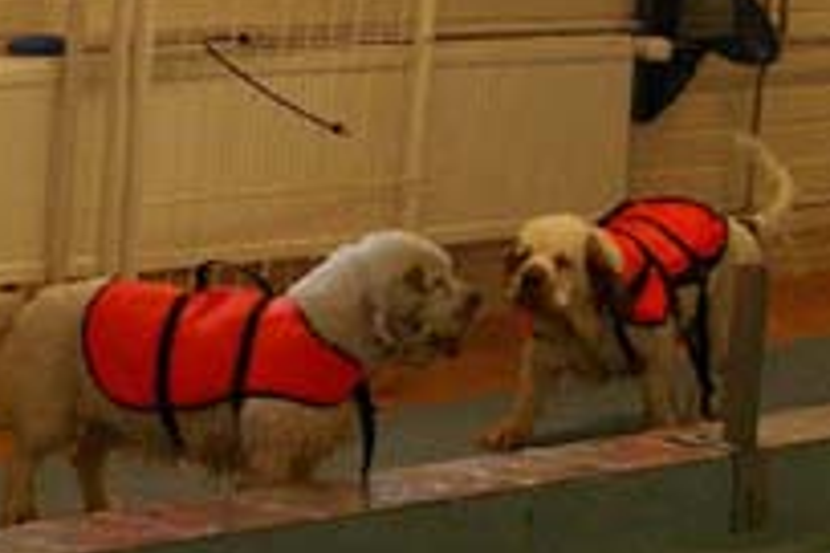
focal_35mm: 265
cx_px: 77
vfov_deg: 5.2
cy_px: 185
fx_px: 6108
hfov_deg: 7.7
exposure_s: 1/80
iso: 400
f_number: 5.6
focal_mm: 45
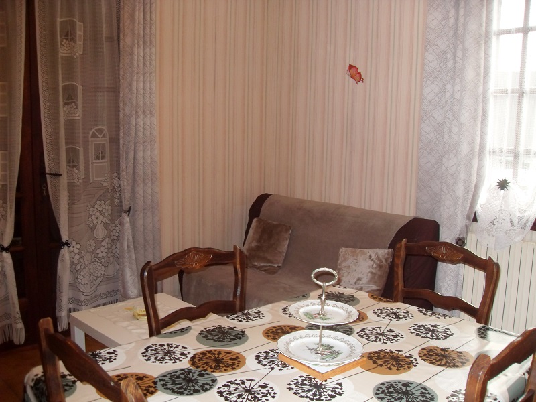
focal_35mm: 35
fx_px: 542
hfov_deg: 52.6
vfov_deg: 40.7
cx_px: 268
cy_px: 201
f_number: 2.8
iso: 200
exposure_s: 1/45
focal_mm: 6.3
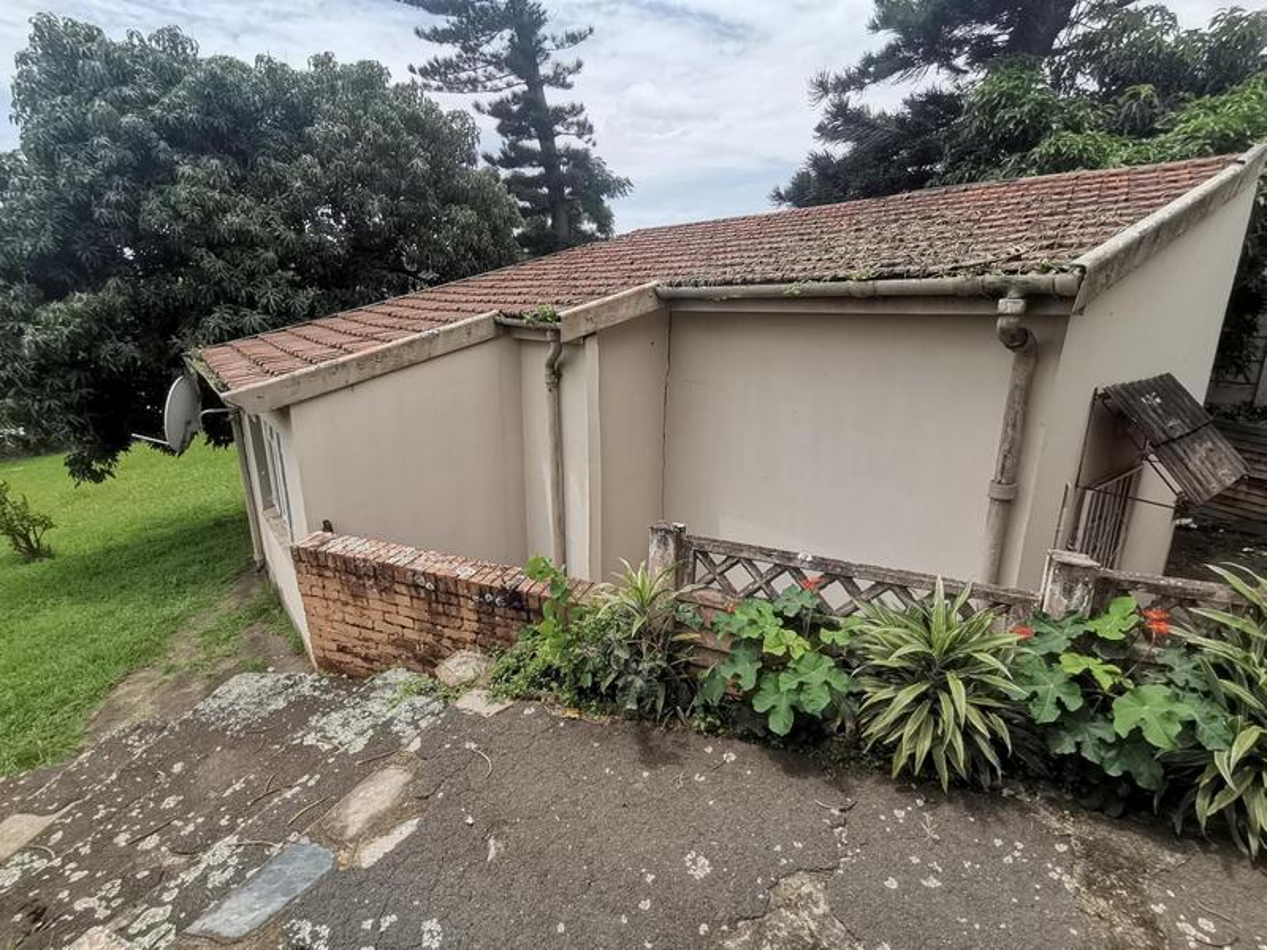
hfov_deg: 91.0
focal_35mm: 17
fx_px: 622
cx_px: 634
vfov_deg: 74.7
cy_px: 475
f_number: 2.4
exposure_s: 1/1479
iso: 50
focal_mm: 1.78
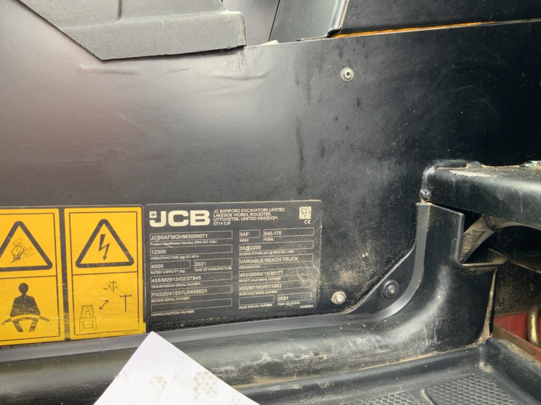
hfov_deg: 61.7
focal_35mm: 29
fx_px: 453
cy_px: 202
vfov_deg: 48.2
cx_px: 270
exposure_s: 1/122
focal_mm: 3
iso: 64
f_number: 1.8
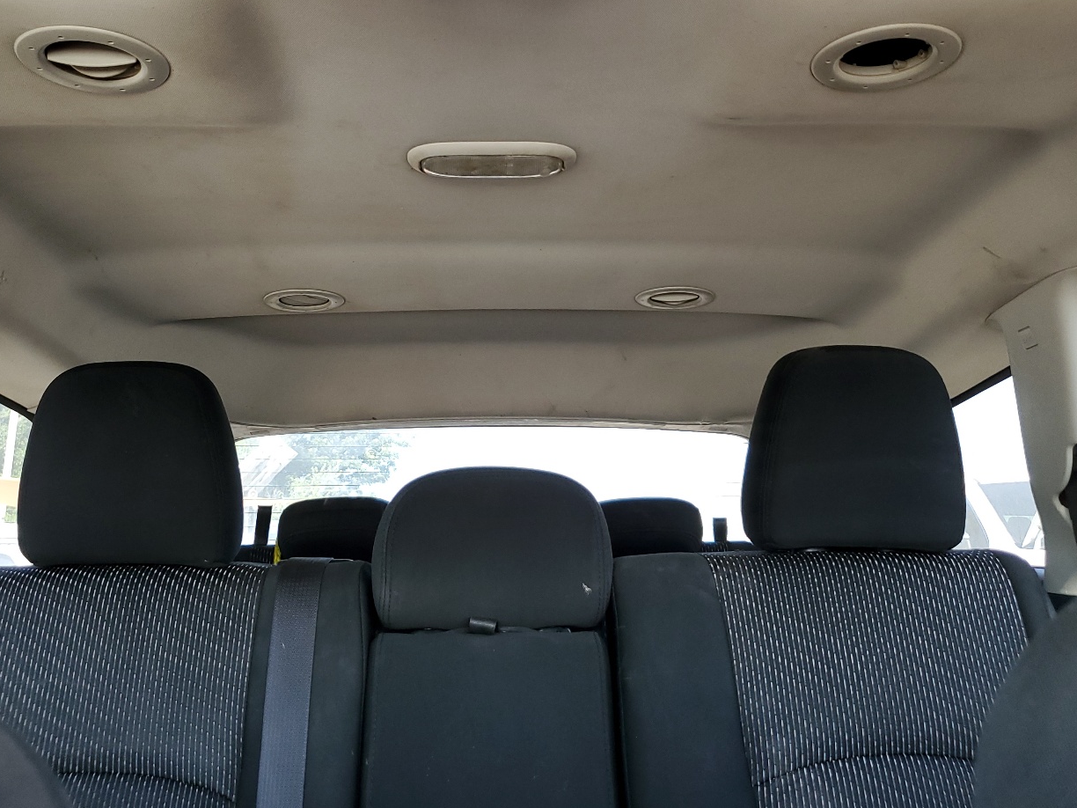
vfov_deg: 41.5
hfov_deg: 53.9
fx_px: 1058
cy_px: 297
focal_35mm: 34
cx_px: 515
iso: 74
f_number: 1.5
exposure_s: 1/120
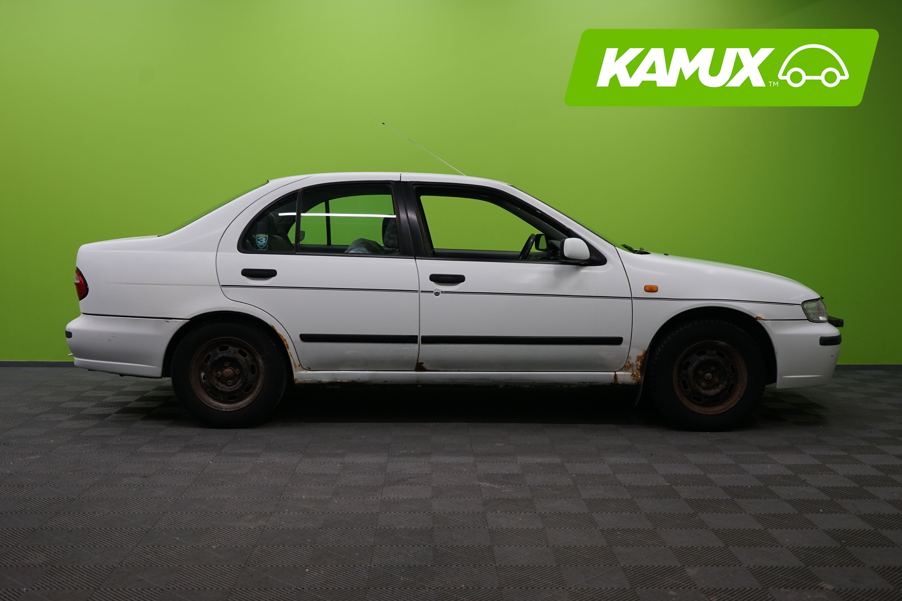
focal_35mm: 39
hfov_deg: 49.6
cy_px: 300
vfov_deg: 34.2
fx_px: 977
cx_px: 451
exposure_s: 1/160
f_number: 4
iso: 640
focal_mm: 39
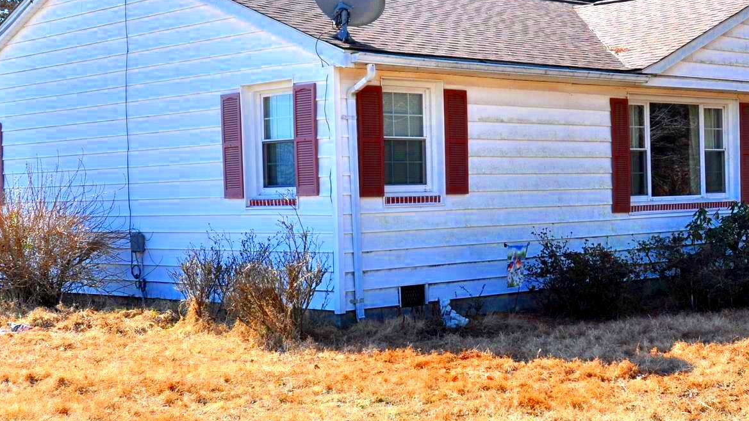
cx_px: 477
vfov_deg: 18.2
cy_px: 222
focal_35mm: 66
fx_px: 1311
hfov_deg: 31.7
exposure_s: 1/320
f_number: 9
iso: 200
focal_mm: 24
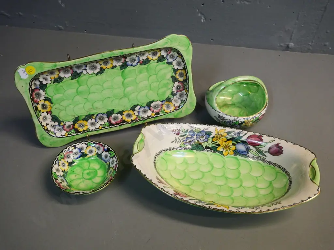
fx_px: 328
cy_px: 125
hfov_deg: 54.0
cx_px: 167
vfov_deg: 41.8
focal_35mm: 34
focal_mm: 17
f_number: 5.6
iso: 3200
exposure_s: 1/250
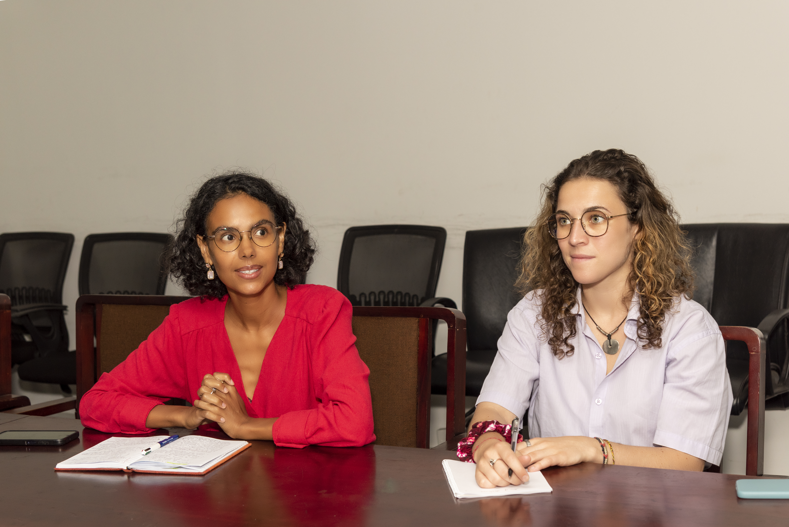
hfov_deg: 36.2
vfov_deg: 24.6
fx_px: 1206
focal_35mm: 55
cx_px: 394
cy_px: 264
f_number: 5.6
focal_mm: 55
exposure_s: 1/125
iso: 400
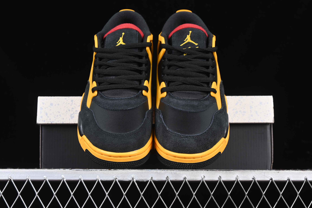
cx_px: 156
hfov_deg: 27.0
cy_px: 104
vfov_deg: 18.2
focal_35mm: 75
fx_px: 650
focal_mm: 50
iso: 160
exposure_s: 1/50
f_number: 6.3
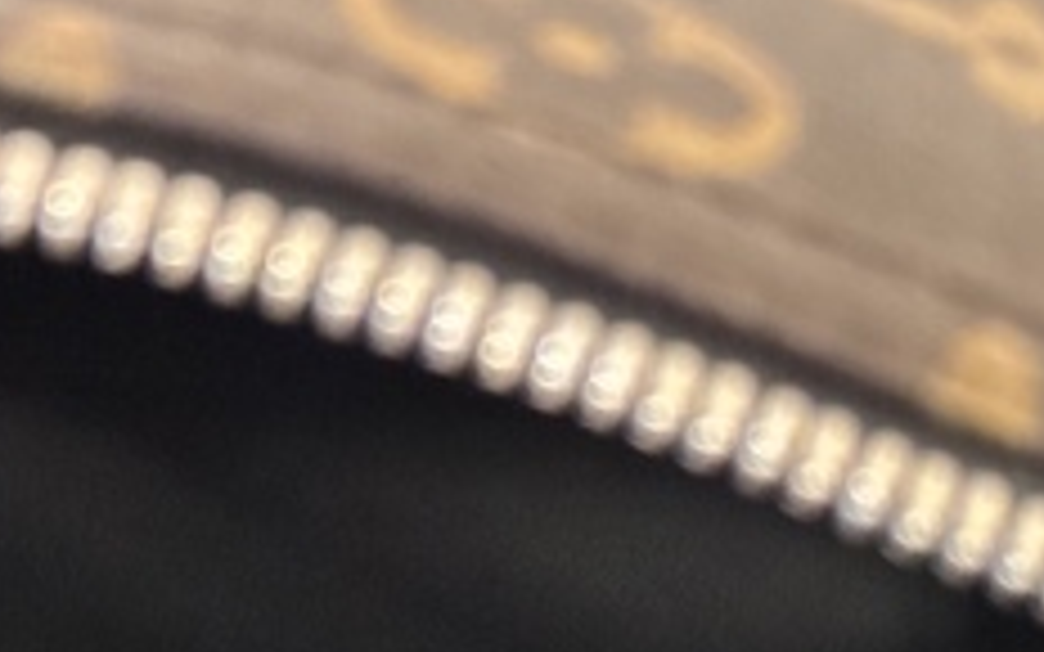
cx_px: 333
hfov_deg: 9.5
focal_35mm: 221
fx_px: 6288
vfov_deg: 5.8
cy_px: 1448
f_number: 1.78
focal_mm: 6.76
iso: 640
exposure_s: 1/27
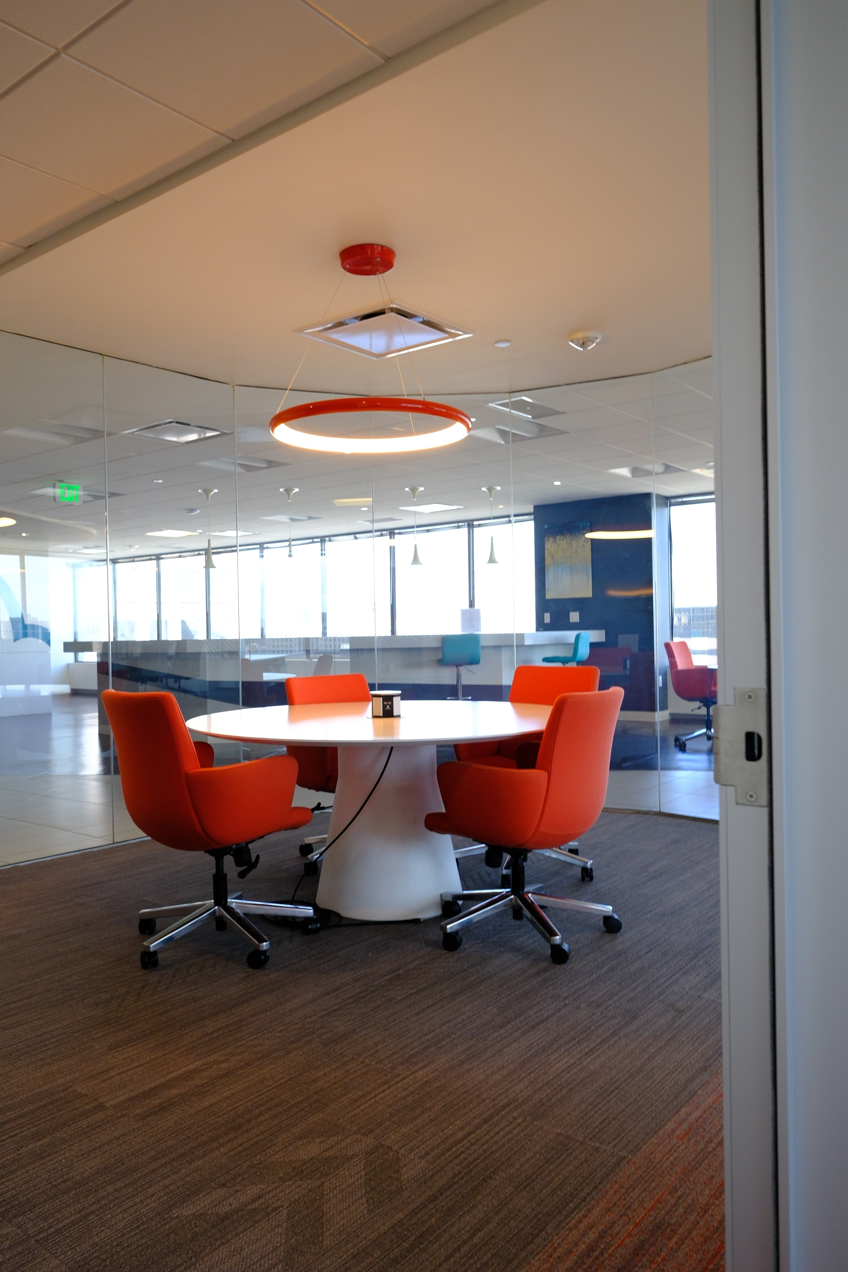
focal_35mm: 25
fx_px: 883
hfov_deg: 51.2
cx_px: 390
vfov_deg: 71.5
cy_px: 657
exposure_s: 1/60
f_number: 4
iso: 640
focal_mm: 14
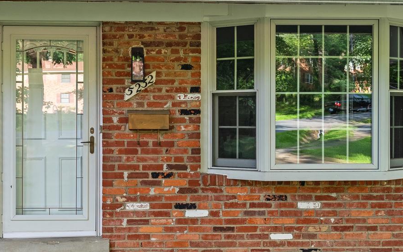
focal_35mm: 48
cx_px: 143
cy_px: 100
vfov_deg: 26.8
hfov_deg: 41.4
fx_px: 527
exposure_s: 1/125
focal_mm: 29
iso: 320
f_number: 4.5
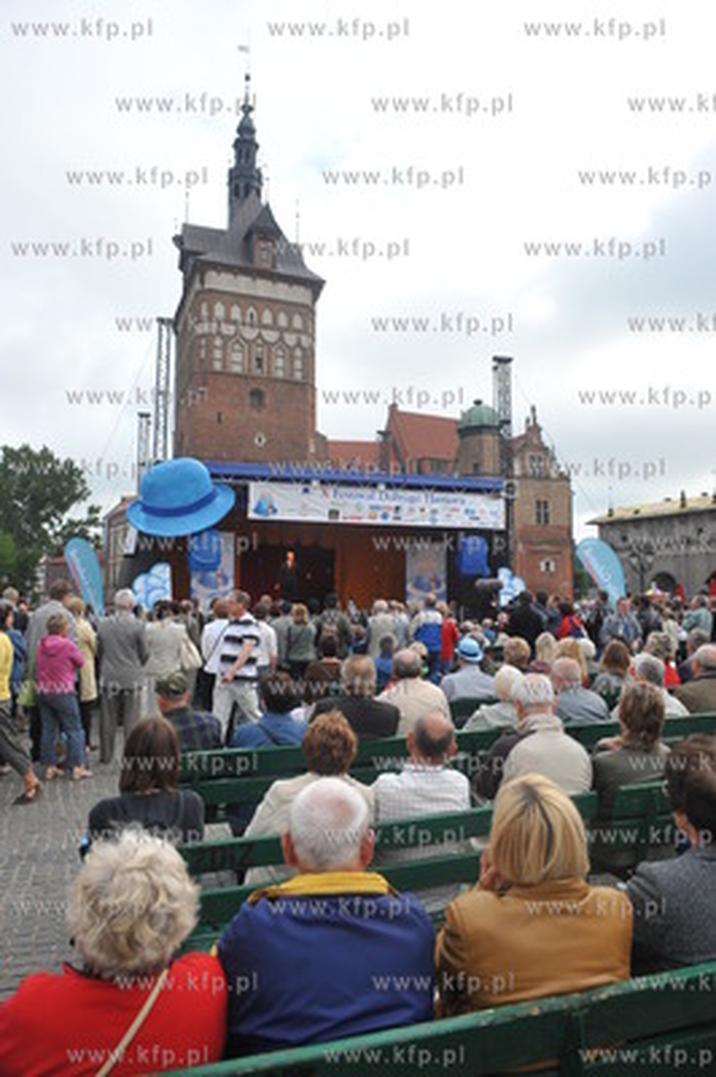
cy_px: 538
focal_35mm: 24
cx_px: 358
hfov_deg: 53.1
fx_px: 717
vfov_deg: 73.8
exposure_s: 1/500
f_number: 8
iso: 640
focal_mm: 24
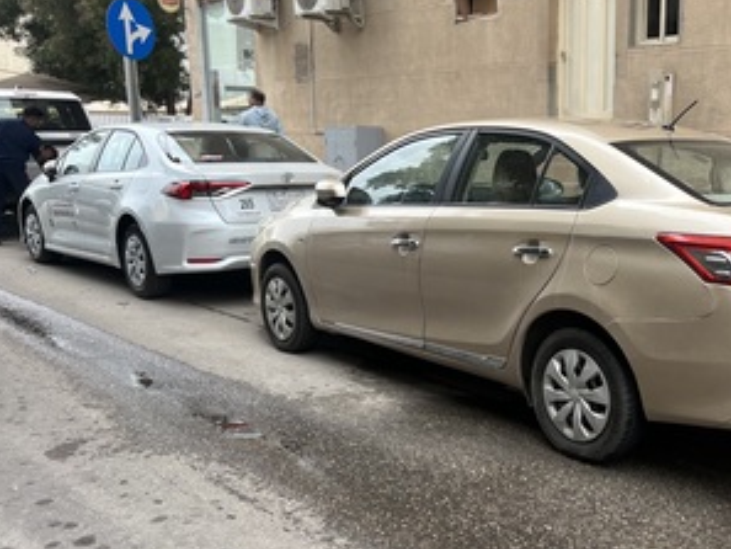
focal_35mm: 40
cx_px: 548
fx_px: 845
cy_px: 294
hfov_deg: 45.2
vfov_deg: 36.0
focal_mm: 5.7
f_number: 1.5
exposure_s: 1/991
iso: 50
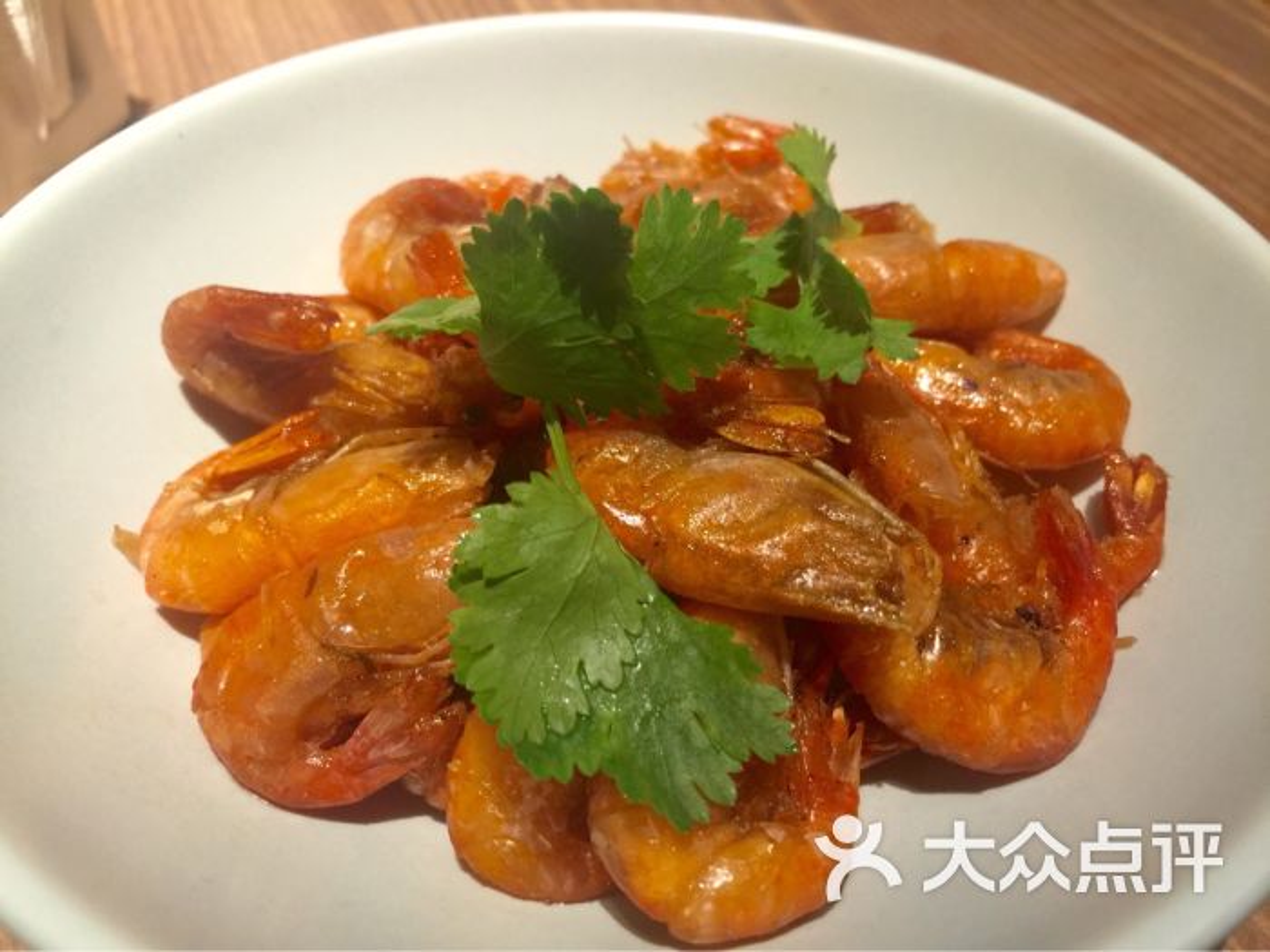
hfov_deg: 61.7
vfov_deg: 48.2
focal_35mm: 29
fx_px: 1064
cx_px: 635
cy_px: 476
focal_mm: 4.15
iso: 64
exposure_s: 1/15
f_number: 2.2
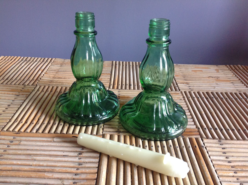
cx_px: 124
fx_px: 250
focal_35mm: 35
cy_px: 92
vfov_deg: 40.6
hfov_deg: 52.7
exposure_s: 1/15
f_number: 2.4
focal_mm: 4.28
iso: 160
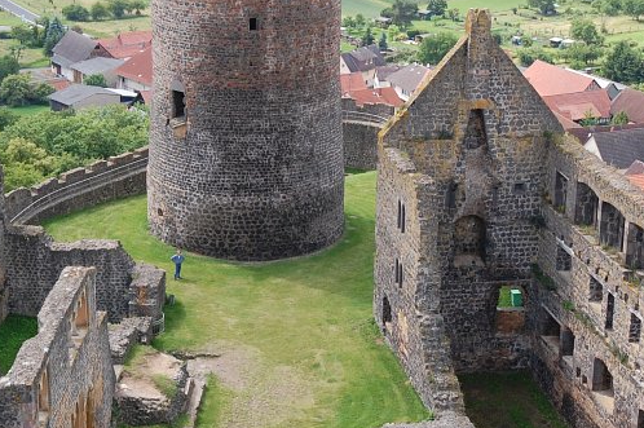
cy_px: 137
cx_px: 228
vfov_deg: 18.3
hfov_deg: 27.2
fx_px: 1322
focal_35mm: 74
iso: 200
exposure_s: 1/200
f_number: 7.1
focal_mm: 24
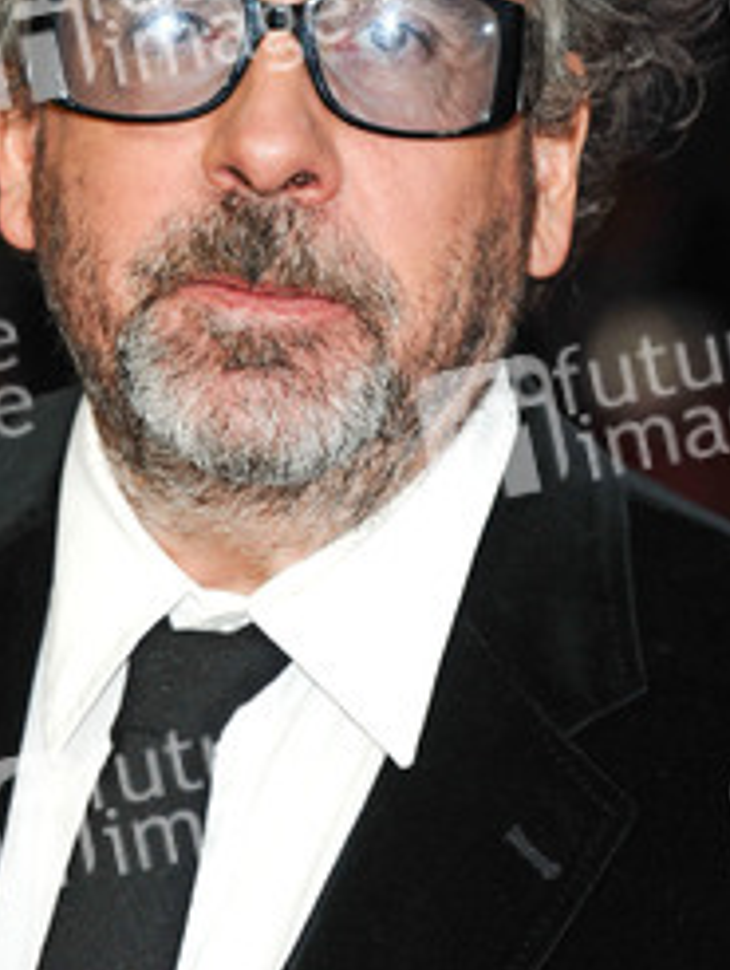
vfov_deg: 7.0
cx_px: 262
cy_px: 217
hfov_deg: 5.3
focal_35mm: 281
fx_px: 7888
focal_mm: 120
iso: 320
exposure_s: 1/200
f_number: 4.5
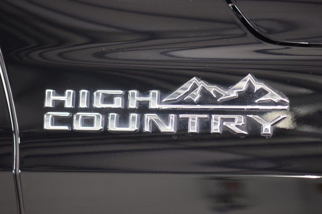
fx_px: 939
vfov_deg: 13.0
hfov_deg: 19.5
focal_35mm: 105
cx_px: 161
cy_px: 107
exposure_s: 1/30
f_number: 2.8
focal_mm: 70
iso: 1600
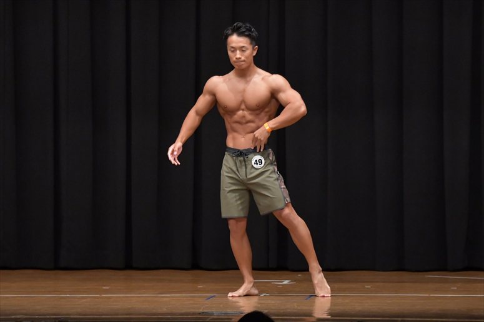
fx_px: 3225
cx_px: 242
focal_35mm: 240
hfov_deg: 8.6
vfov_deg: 5.7
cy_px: 161
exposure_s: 1/400
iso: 6400
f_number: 5.6
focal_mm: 160
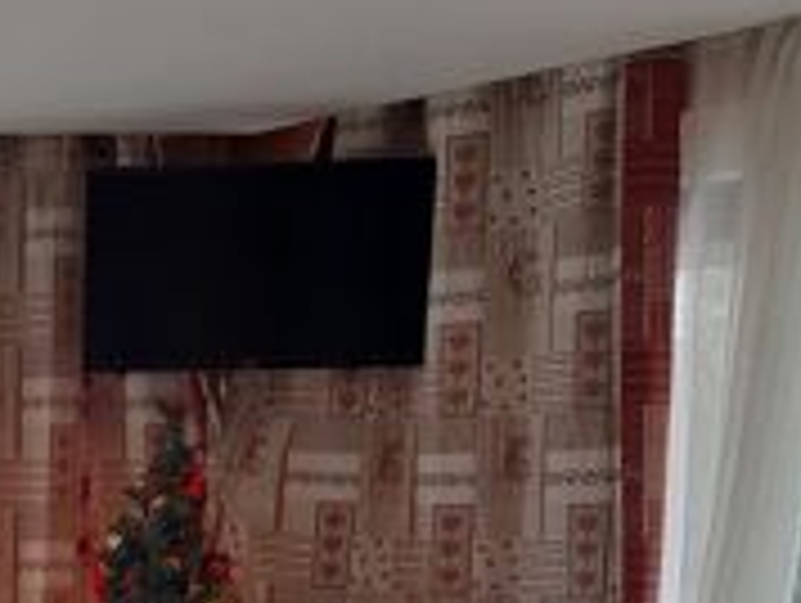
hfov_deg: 25.0
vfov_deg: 19.8
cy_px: 729
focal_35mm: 70
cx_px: -158
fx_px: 1622
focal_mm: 3.92
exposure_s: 1/145
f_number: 1.7
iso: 40
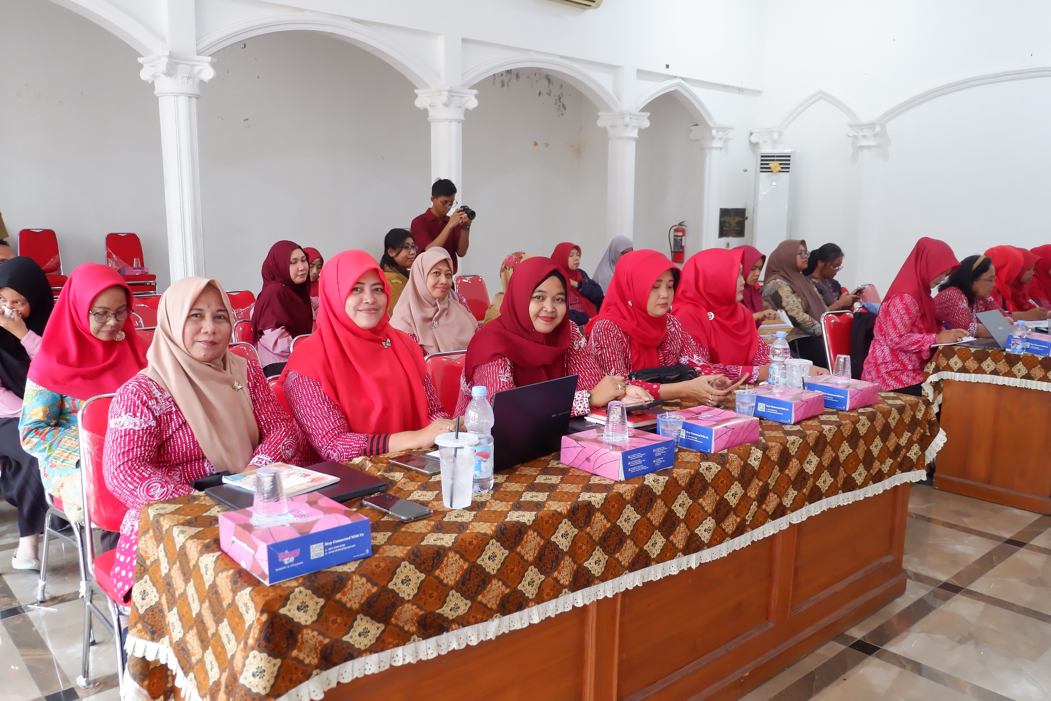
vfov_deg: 45.0
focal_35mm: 29
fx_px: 847
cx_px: 526
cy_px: 350
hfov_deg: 63.7
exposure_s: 1/40
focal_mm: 19.2
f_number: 3.8
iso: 1250
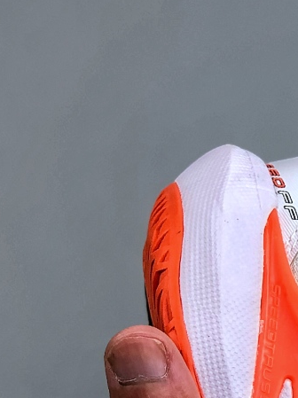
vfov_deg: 10.8
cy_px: 315
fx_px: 2104
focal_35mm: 183
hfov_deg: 8.0
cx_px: 349
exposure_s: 1/100
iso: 25
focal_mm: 6.6
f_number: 2.8
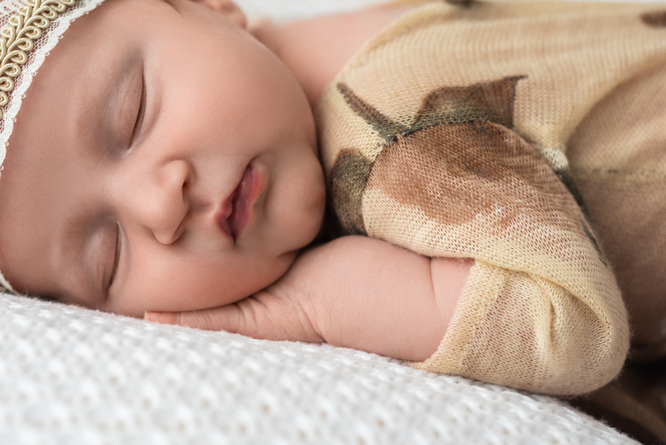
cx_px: 224
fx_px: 1351
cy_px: 190
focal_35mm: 73
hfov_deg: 27.5
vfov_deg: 18.7
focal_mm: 50
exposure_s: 1/250
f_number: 3.5
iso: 100
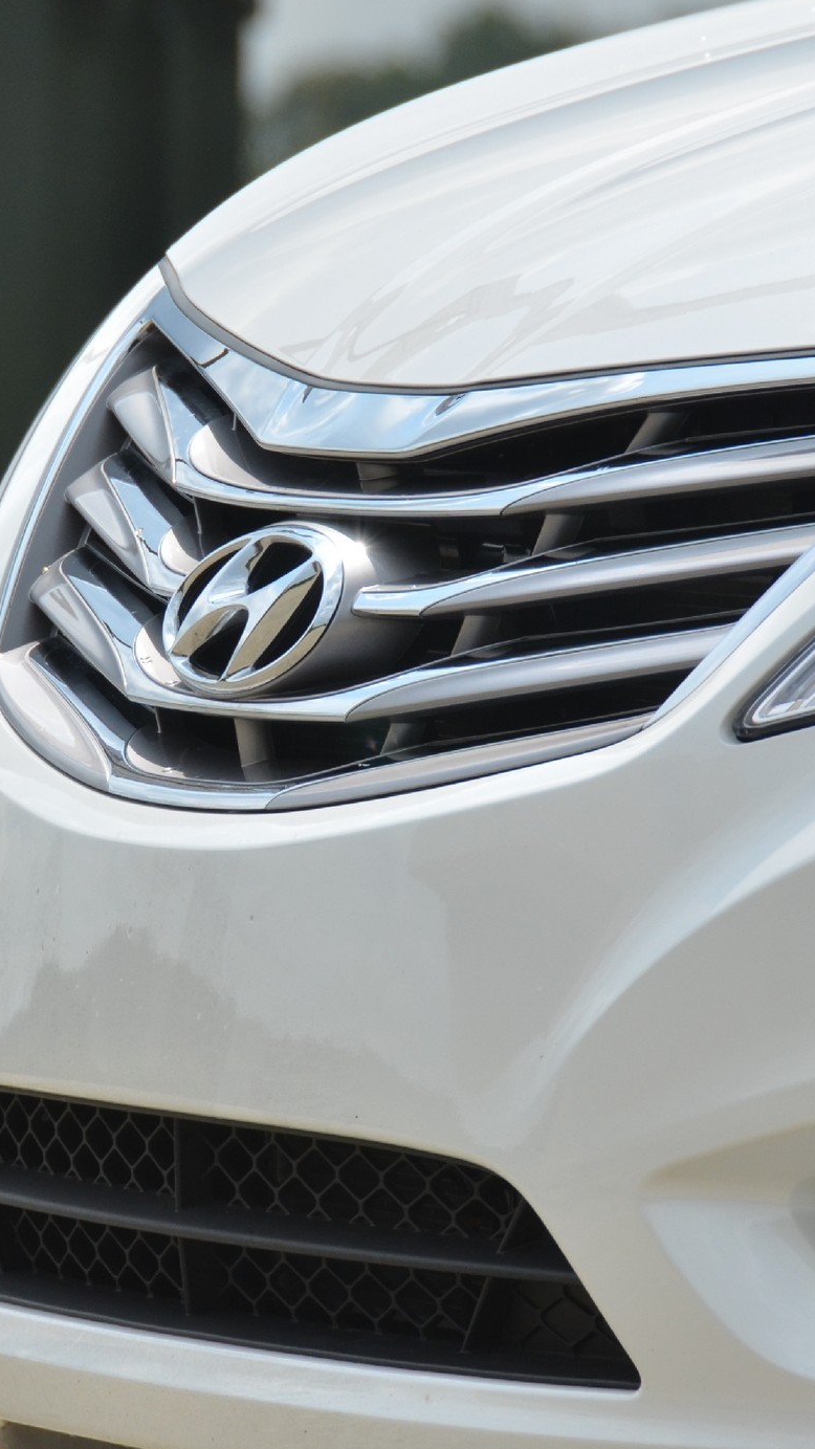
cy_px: 622
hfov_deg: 2.1
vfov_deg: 3.8
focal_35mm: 567
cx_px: 332
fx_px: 21782
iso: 400
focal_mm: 200
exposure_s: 1/2000
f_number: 7.1
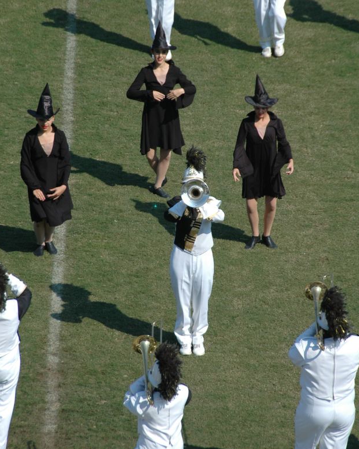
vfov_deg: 5.2
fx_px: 4952
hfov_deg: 4.2
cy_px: 195
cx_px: 178
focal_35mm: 373
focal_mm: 200
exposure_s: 1/800
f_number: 7.1
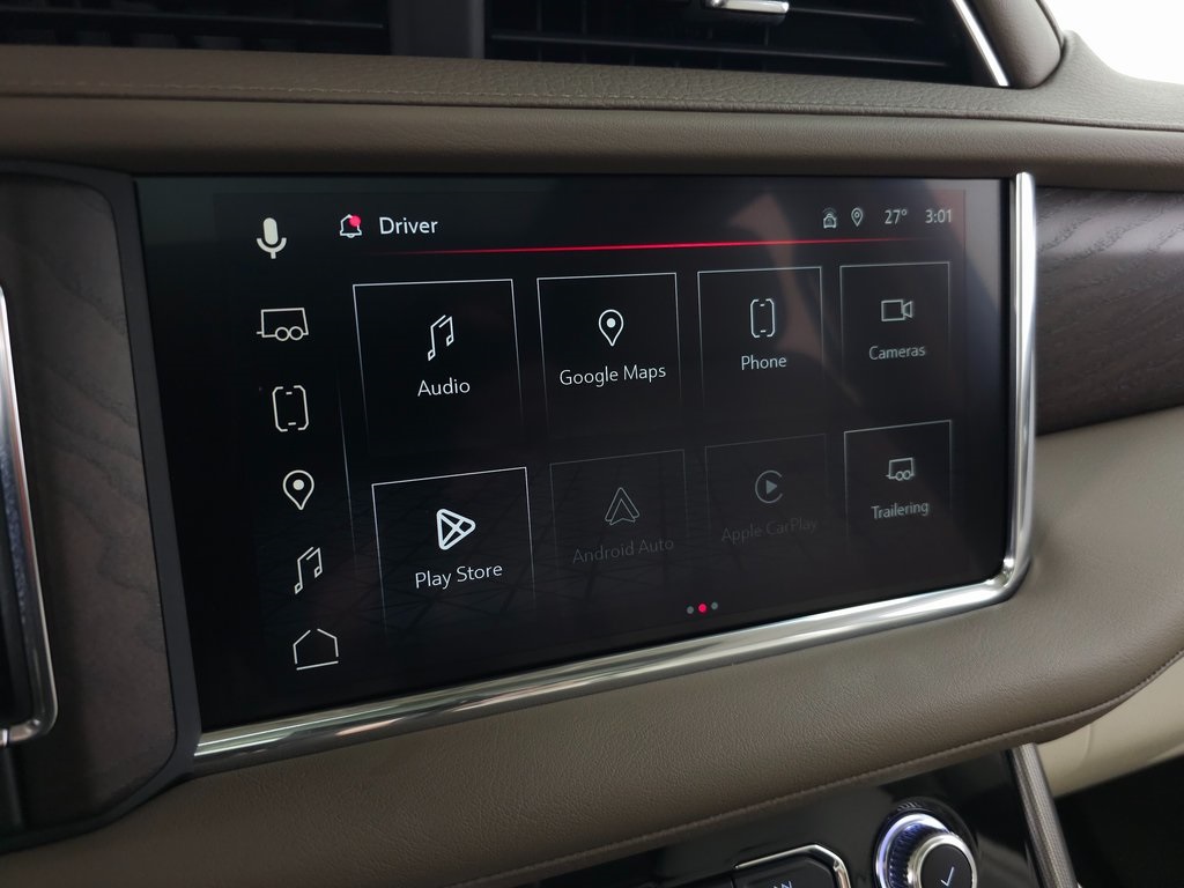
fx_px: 787
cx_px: 592
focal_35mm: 23
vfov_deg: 58.9
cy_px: 444
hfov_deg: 73.9
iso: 320
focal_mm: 6.3
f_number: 1.7
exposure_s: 1/60
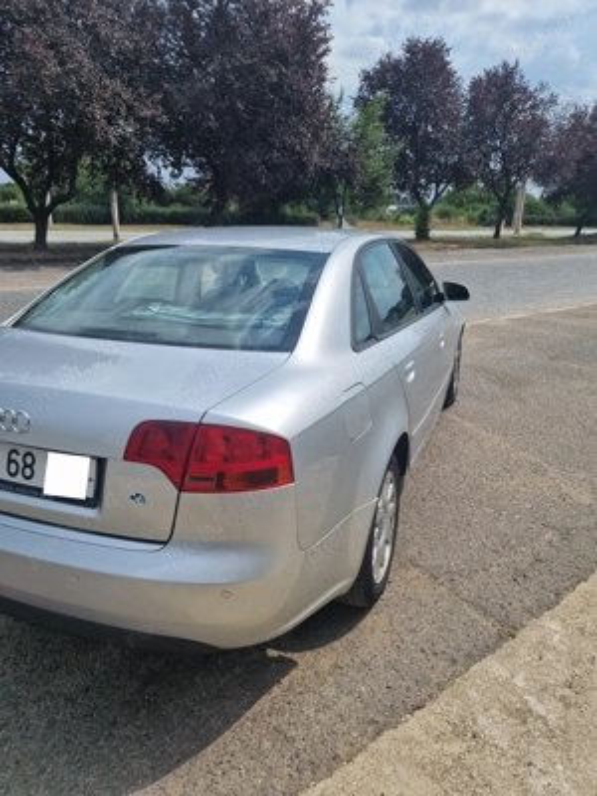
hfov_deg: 58.9
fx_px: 529
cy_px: 398
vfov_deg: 73.9
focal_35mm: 23
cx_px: 298
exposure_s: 1/2000
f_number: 1.8
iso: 50
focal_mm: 6.4
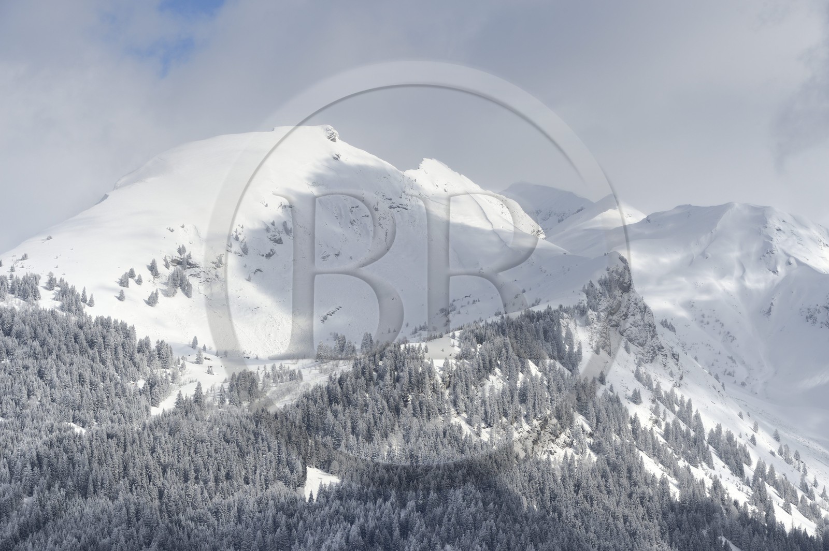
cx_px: 414
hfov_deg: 17.1
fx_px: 2761
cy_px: 276
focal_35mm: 120
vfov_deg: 11.4
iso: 200
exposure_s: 1/800
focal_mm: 120
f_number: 11
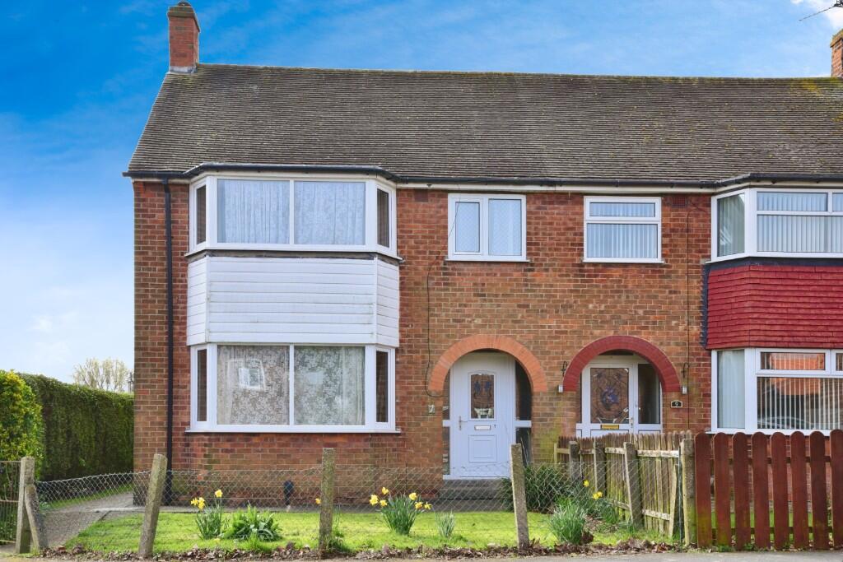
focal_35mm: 42
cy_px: 281
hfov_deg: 46.4
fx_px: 984
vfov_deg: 31.9
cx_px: 422
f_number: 8
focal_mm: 42
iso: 320
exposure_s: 1/160
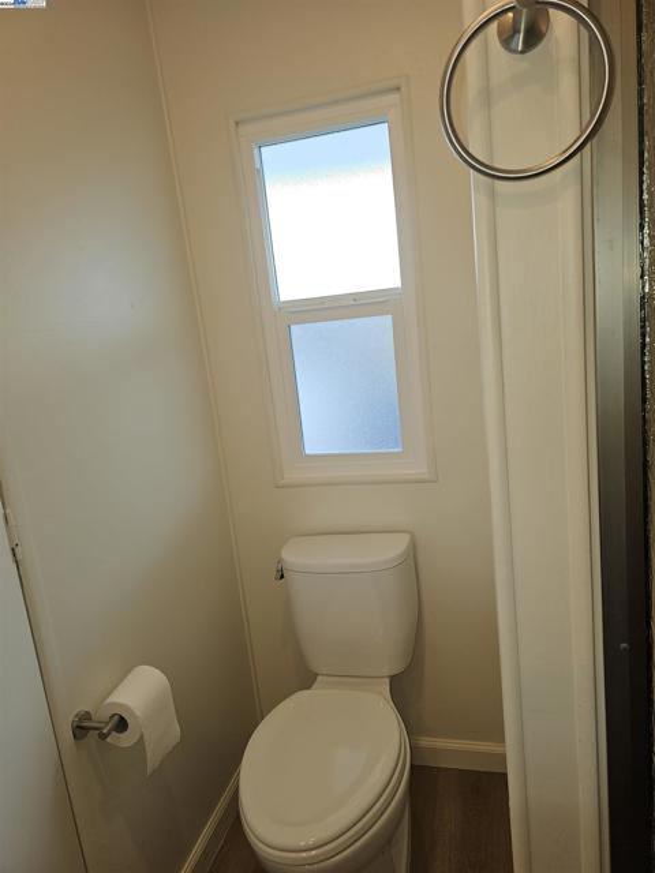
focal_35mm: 23
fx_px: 580
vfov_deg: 73.9
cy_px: 436
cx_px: 328
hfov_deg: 58.9
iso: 25
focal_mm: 6.3
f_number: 1.7
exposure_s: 1/60
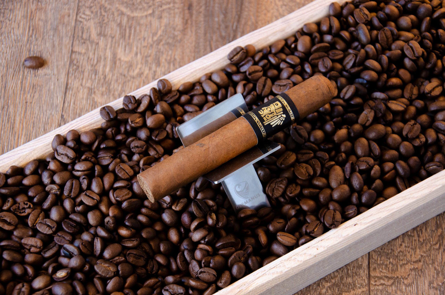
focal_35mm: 99
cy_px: 148
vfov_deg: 13.8
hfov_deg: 20.7
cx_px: 222
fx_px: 1221
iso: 800
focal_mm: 66
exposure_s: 1/40
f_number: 5.3
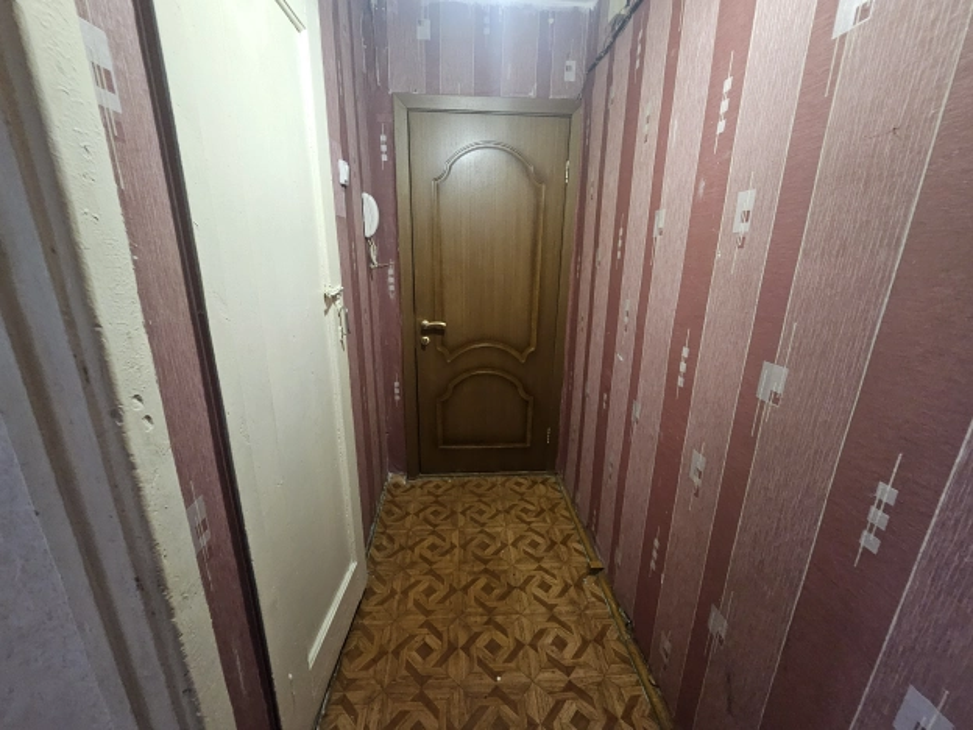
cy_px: 365
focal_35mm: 13
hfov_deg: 106.2
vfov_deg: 89.9
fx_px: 365
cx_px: 486
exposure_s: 1/25
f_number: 2.2
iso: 800
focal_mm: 1.7
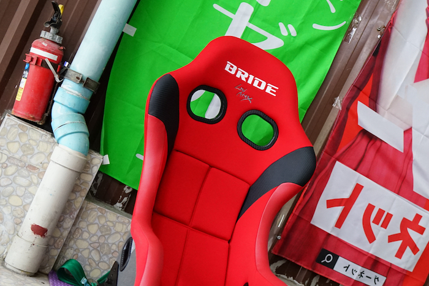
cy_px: 239
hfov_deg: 32.6
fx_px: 715
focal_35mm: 60
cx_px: 336
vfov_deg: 22.3
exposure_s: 1/60
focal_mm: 35
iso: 2500
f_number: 2.8
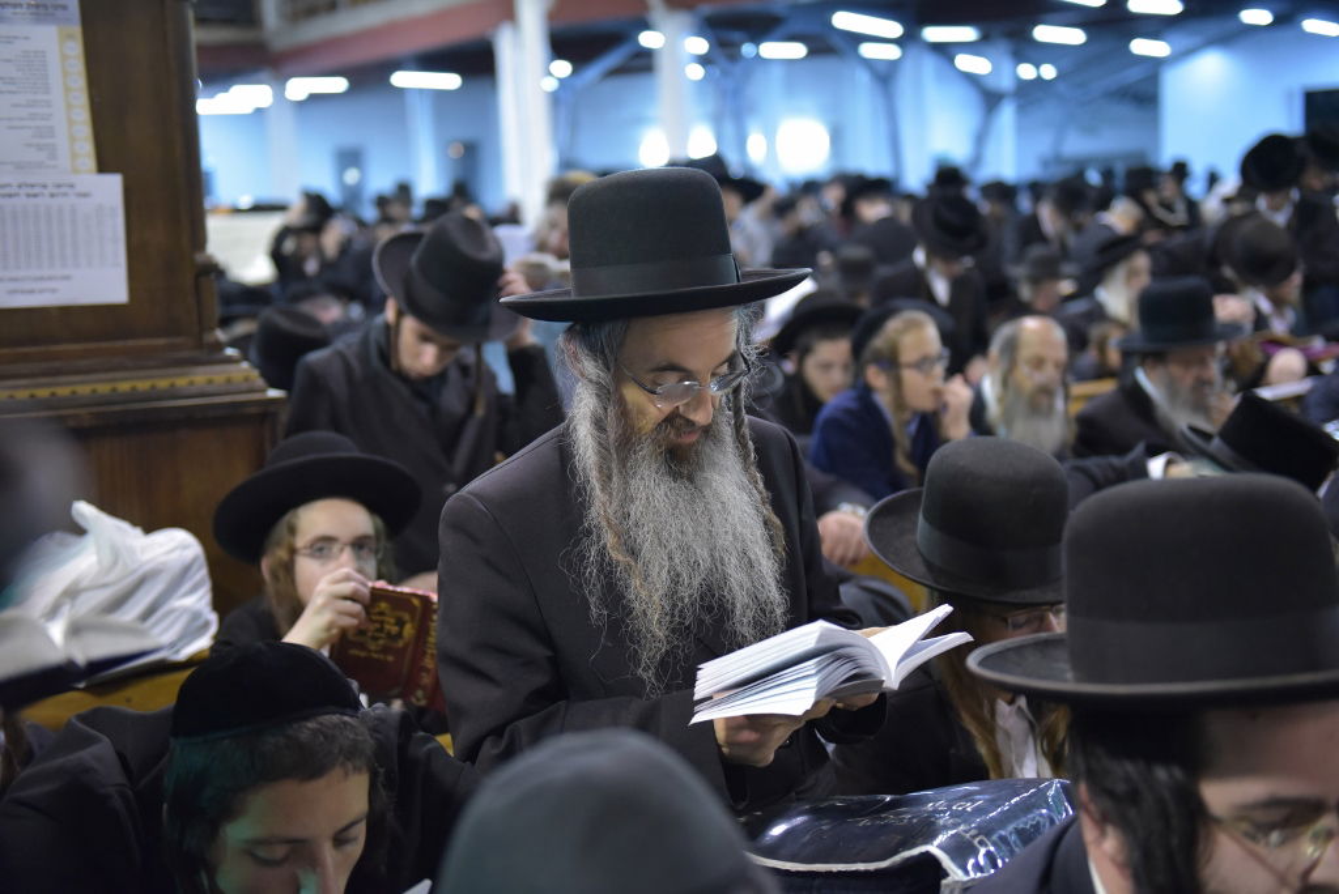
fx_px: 1786
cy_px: 447
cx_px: 670
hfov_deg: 41.1
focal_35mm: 48
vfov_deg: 28.1
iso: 4000
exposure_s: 1/125
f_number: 2.8
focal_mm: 48
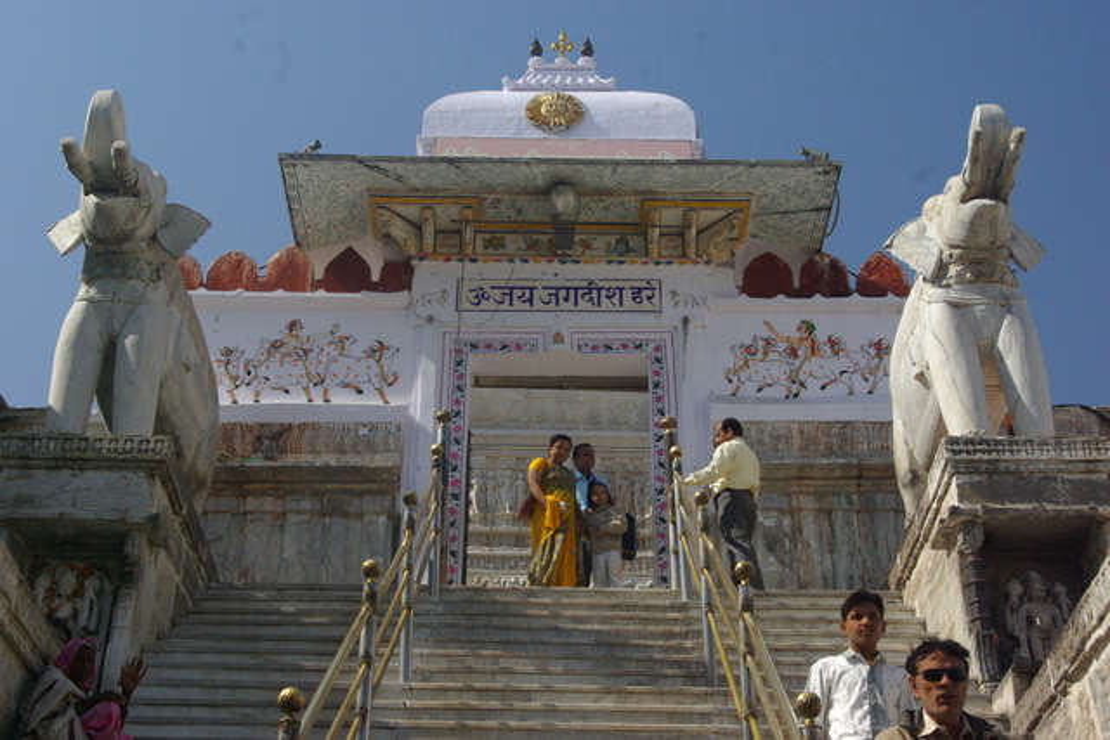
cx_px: 555
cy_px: 370
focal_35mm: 52
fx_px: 1619
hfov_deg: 37.8
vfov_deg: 25.8
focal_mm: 35
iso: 800
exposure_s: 1/350
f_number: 9.5
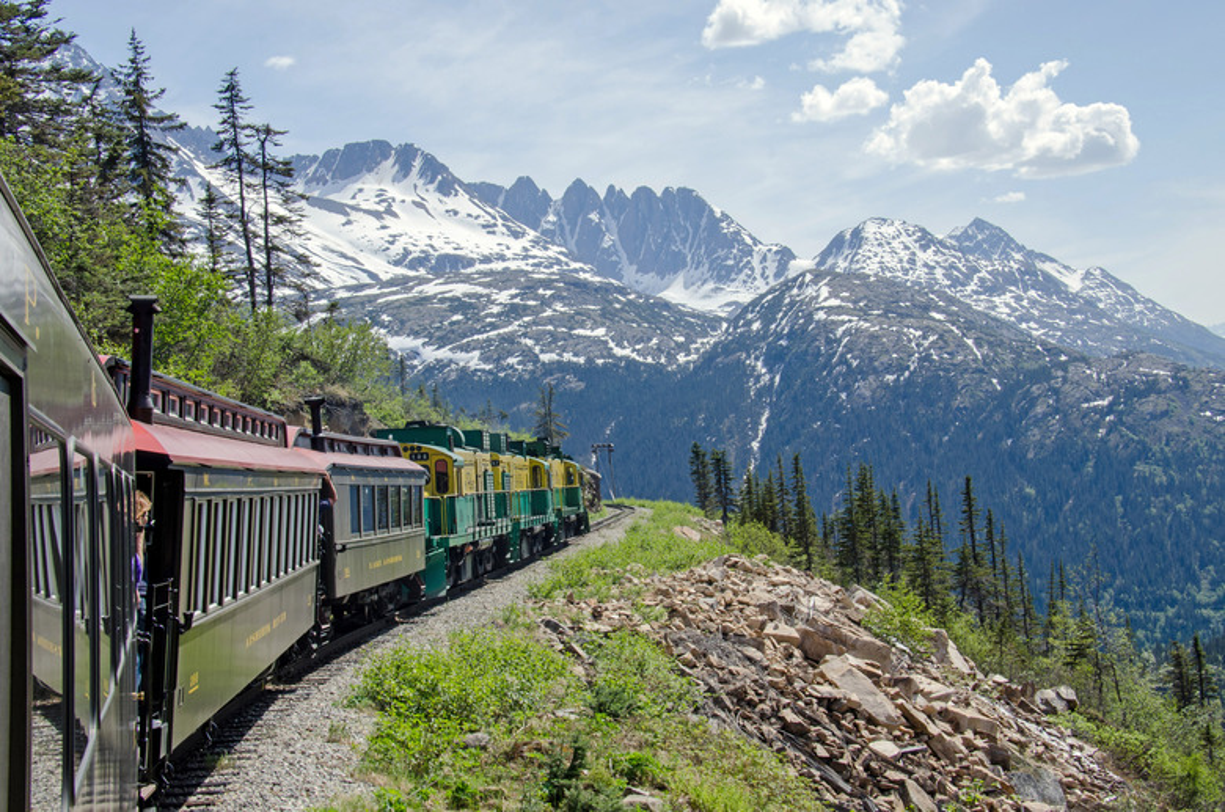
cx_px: 612
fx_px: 2038
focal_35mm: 60
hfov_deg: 33.5
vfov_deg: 22.5
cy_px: 406
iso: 400
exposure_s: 1/250
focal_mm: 40
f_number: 16
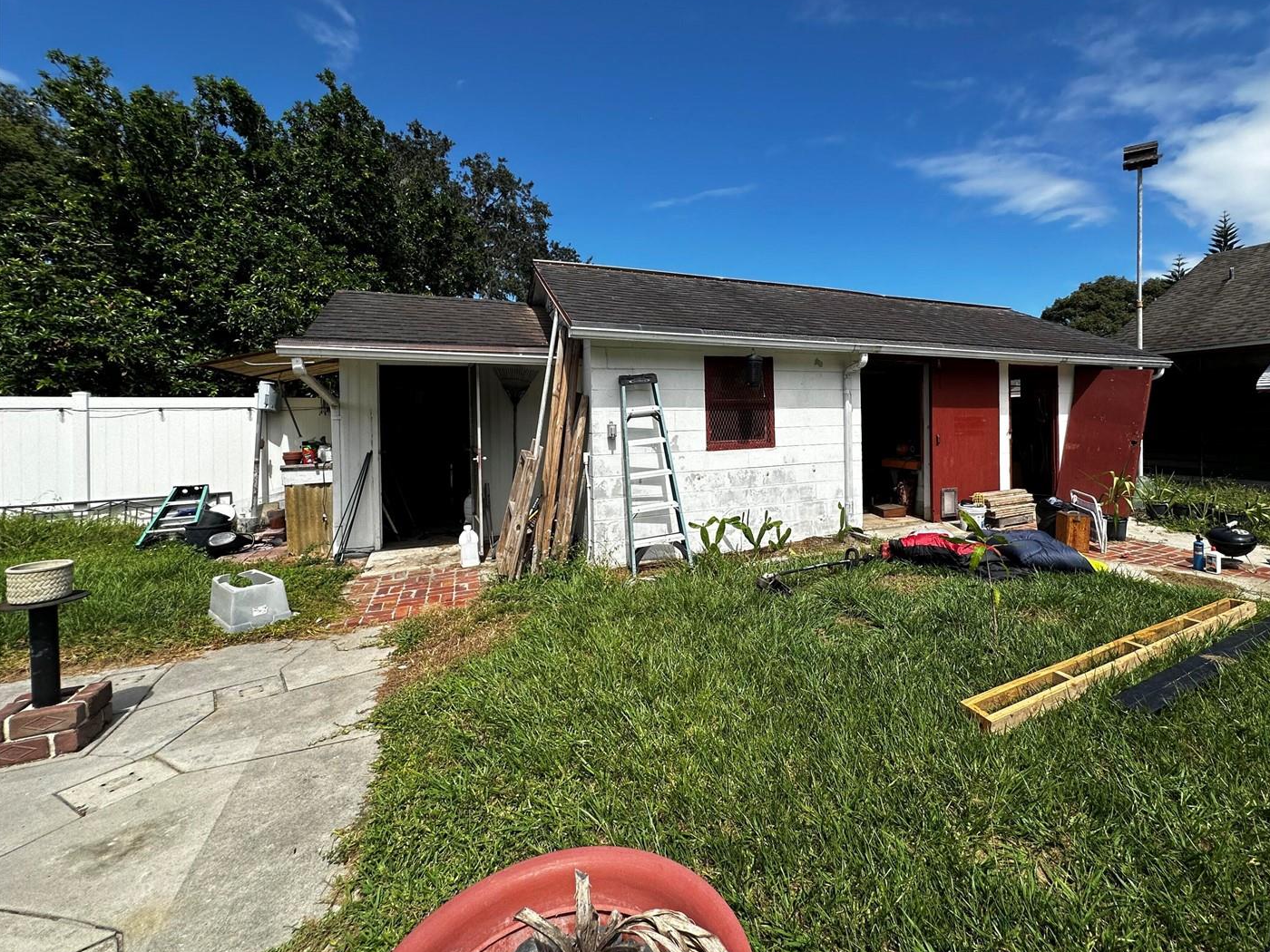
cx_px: 722
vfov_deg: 77.8
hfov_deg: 93.9
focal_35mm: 16
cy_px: 418
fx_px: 587
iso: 40
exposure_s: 1/1416
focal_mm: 2.22
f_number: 2.2
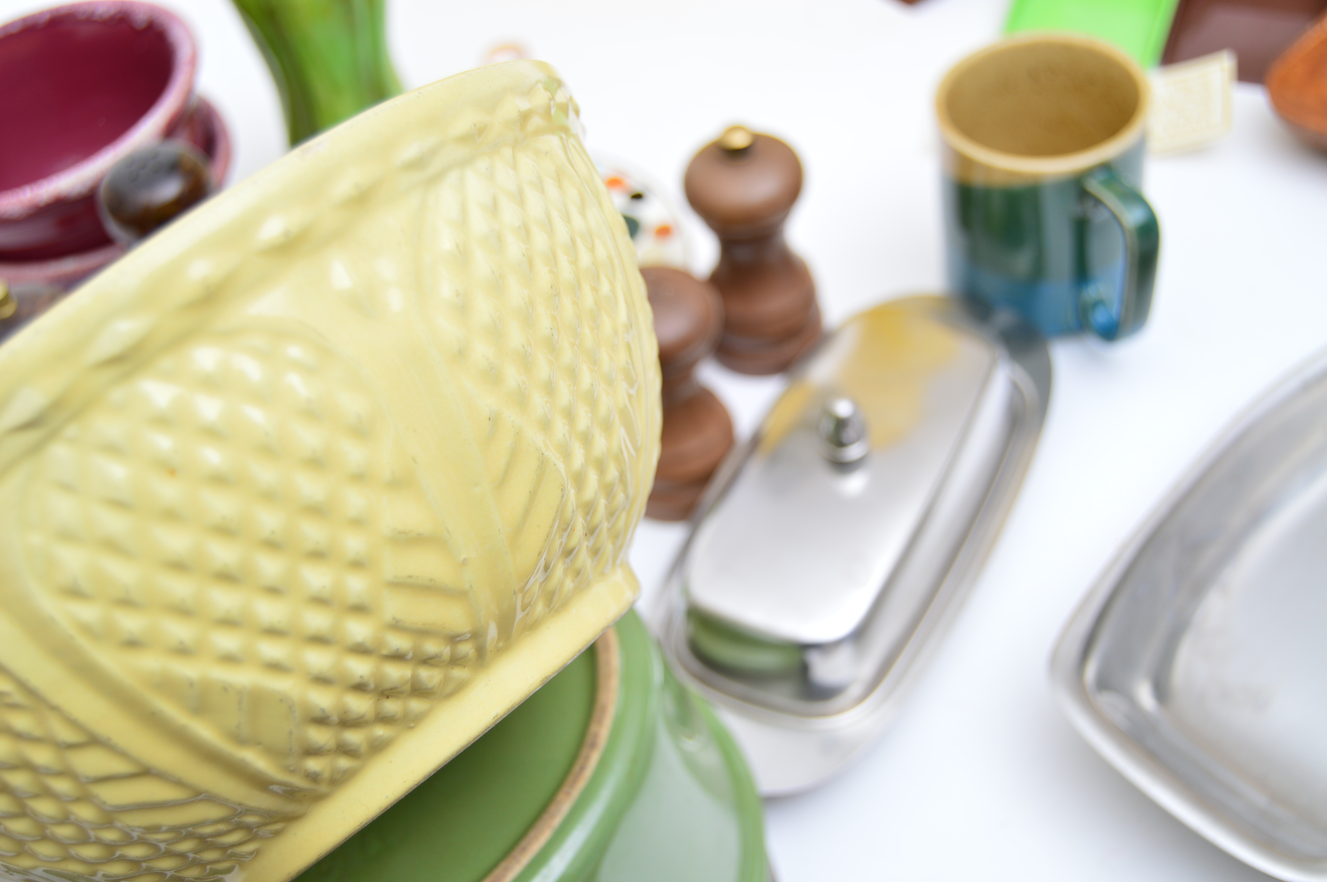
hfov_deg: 37.9
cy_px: 441
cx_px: 664
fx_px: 1933
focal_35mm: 52
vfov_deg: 25.7
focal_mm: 35
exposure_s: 1/100
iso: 100
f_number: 4.5
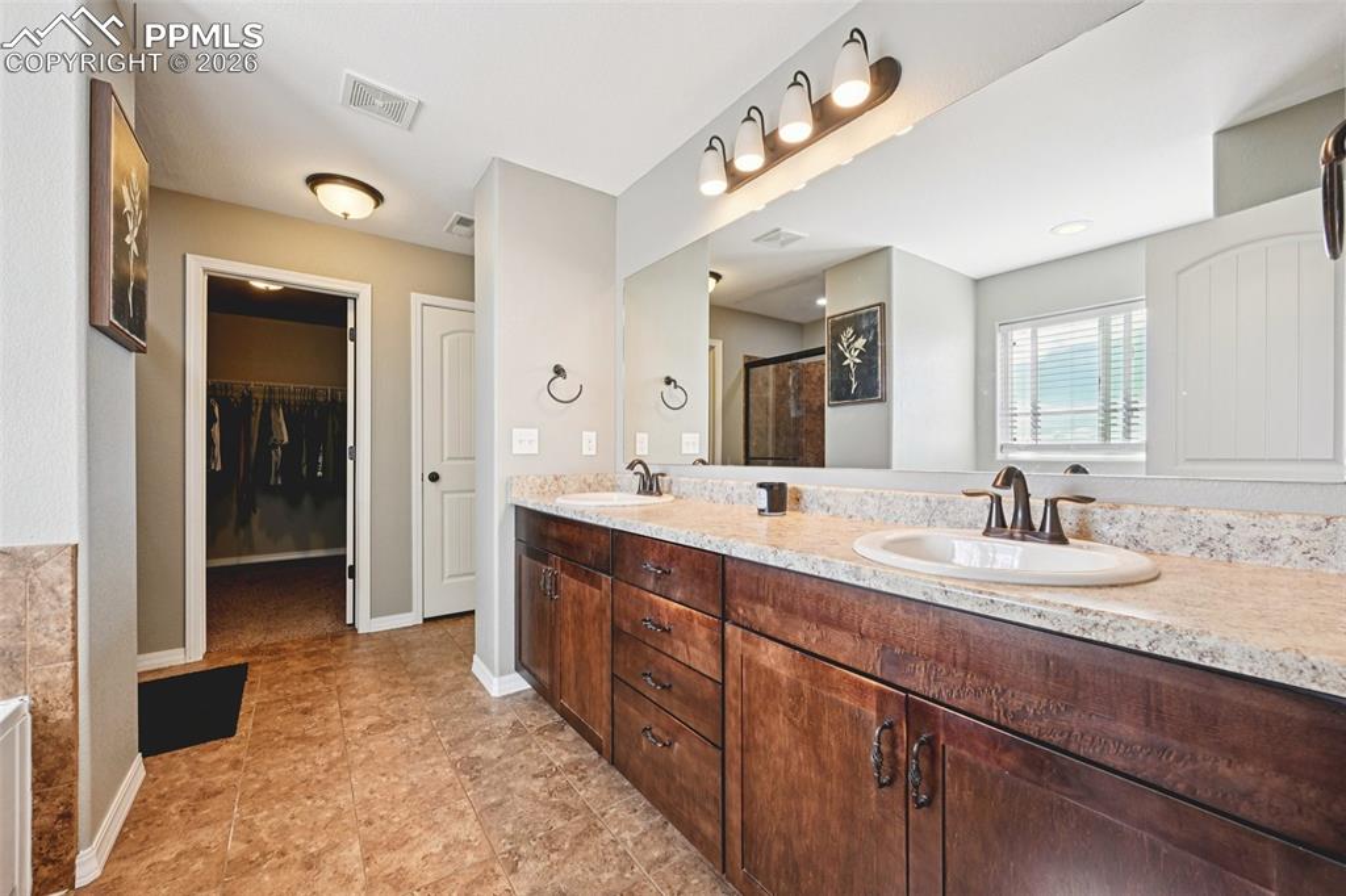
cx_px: 673
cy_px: 448
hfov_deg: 104.3
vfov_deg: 81.2
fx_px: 523
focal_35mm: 14
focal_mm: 14
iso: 400
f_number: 11
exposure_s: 1/15
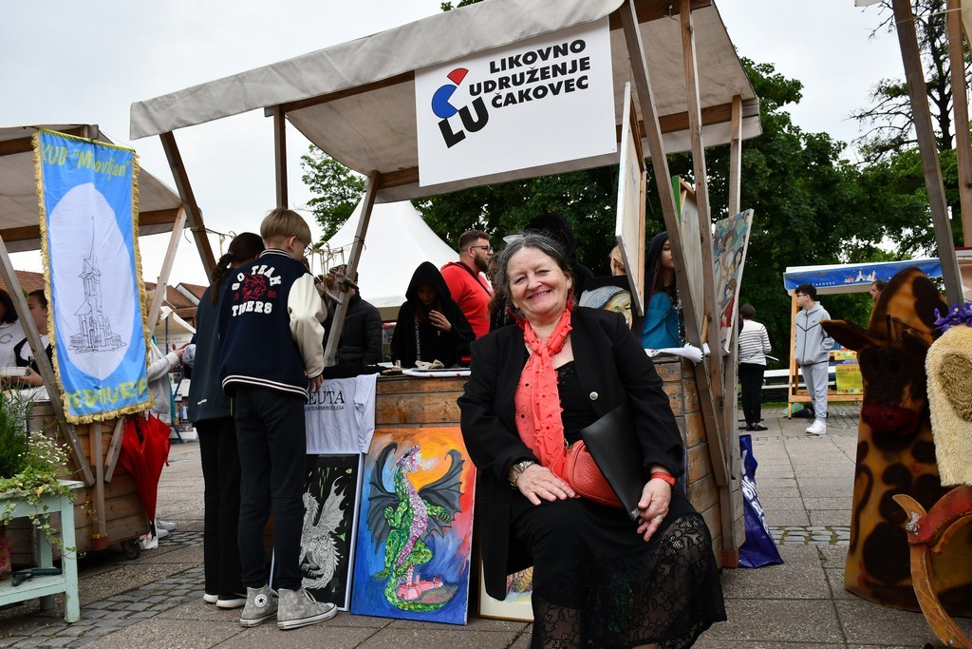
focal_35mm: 33
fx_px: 891
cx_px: 486
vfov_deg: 40.0
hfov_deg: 57.2
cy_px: 324
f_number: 6.3
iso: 200
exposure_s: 1/250
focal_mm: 22
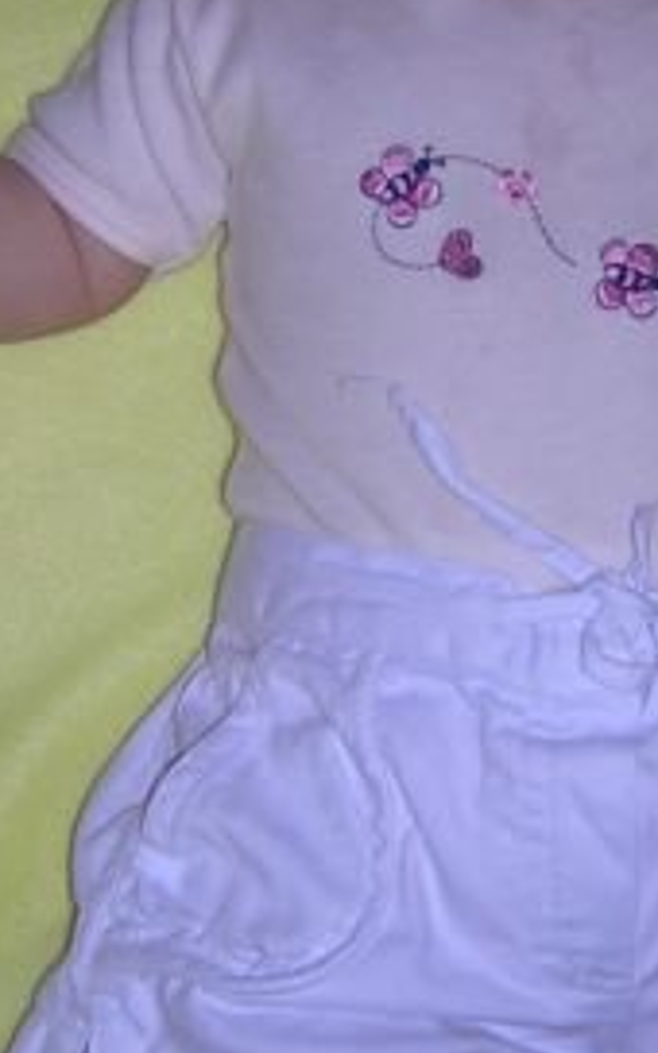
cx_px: 546
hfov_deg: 11.8
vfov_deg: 18.8
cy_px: 267
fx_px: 3156
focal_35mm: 110
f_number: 2.9
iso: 100
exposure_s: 1/60.1
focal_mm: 6.1
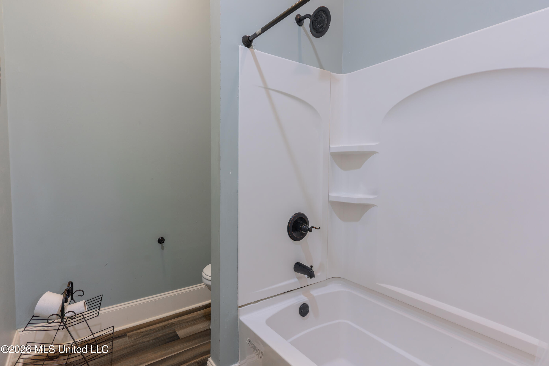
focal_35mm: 18
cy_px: 183
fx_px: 274
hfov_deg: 90.0
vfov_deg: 67.4
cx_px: 274
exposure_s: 1/15
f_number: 6.3
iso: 400
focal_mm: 18
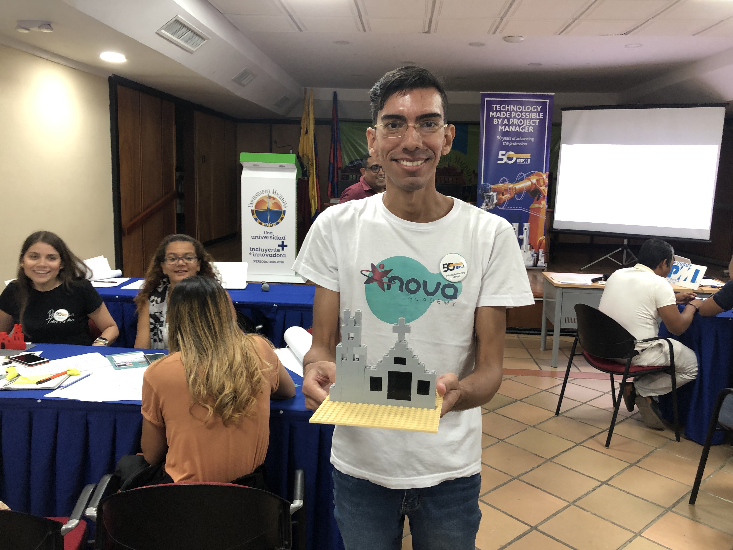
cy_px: 275
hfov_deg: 63.4
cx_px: 366
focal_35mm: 28
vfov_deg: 49.7
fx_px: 593
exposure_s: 1/15
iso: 50
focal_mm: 3.99
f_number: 1.8
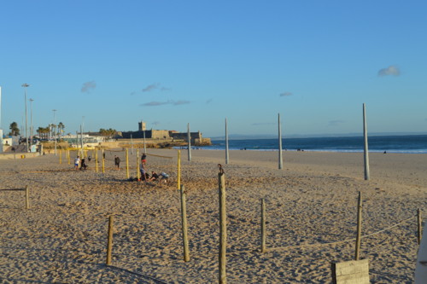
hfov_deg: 42.3
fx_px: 551
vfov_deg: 28.9
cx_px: 214
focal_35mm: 46
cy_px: 142
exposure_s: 1/200
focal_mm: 31
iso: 100
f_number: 7.1
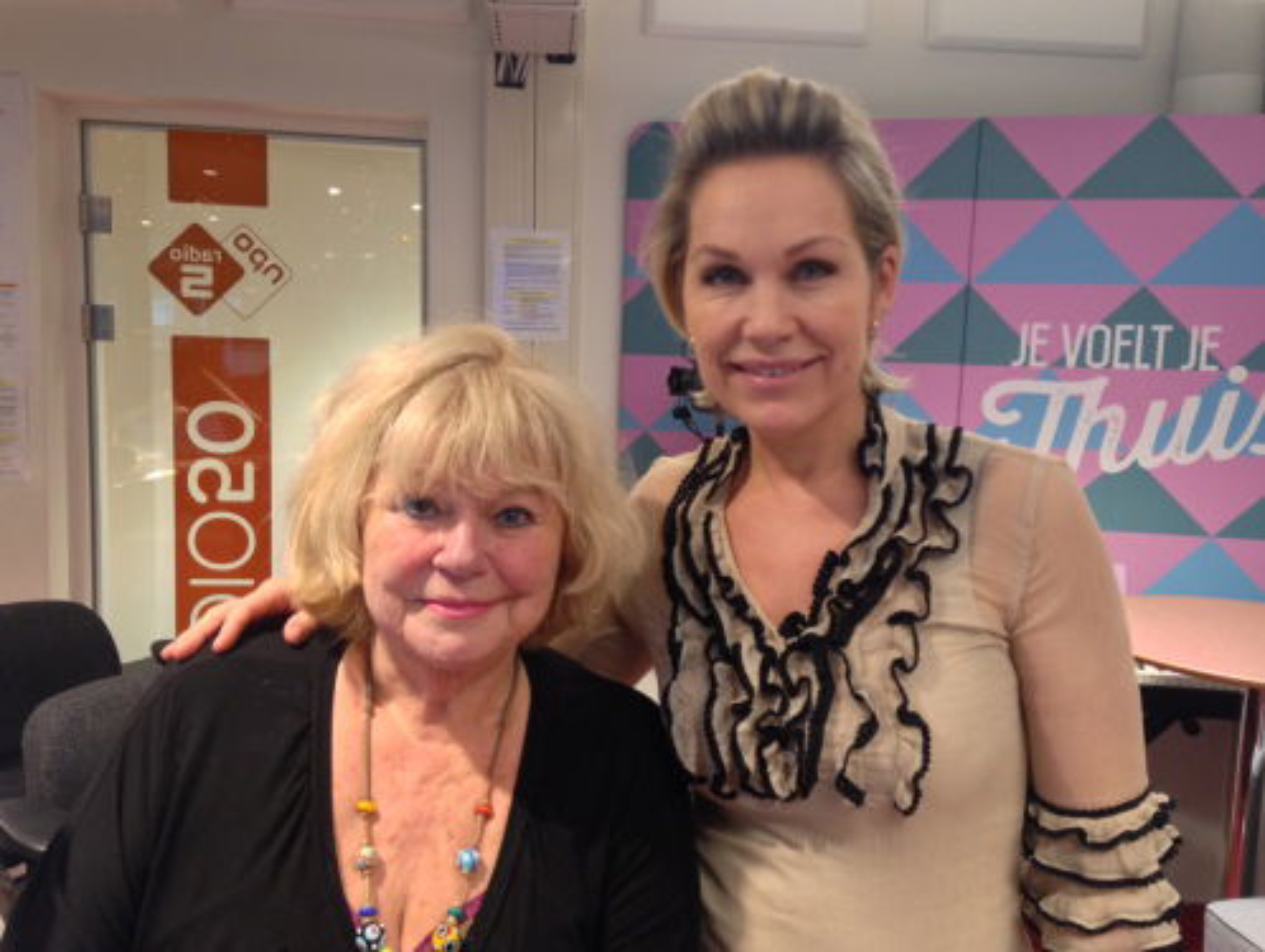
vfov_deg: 43.0
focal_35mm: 33
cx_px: 632
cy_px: 476
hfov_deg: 55.3
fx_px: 1208
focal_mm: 4.12
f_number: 2.4
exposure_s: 1/20
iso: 200
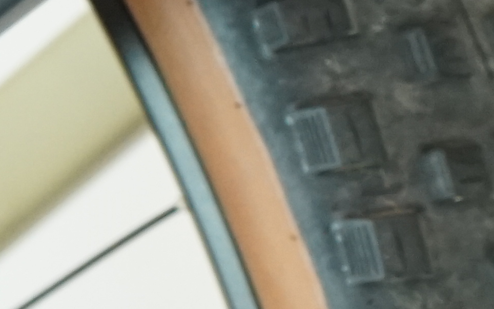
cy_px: 70
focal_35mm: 279
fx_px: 3757
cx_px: 1344
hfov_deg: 6.9
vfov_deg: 4.7
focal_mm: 44
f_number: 5.6
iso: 2000
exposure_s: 1/200
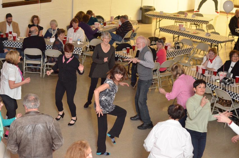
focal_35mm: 75
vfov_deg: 18.1
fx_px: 497
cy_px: 79
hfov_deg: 27.0
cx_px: 120
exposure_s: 1/250
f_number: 2.8
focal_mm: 50
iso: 4000
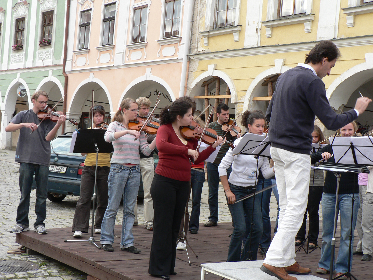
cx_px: 186
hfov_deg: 33.2
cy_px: 140
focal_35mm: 58
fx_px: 625
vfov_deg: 25.2
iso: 80
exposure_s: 1/80
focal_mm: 9.6
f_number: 4
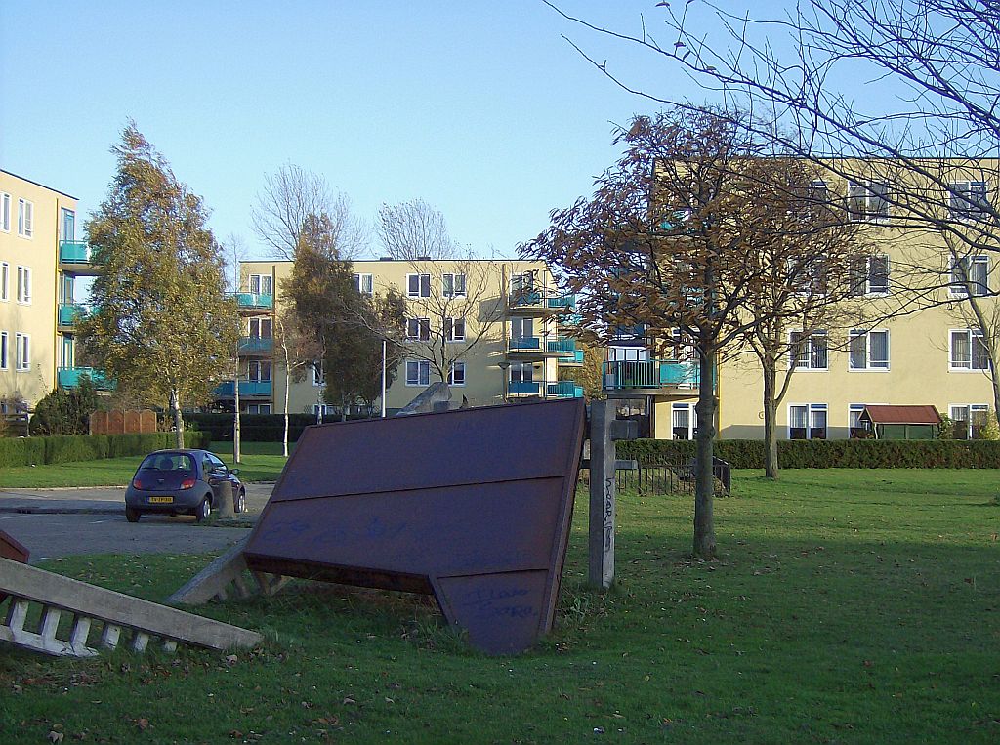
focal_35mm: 46
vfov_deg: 31.4
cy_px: 372
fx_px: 1326
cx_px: 500
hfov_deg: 41.3
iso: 100
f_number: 3.1
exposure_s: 1/481
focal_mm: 7.7
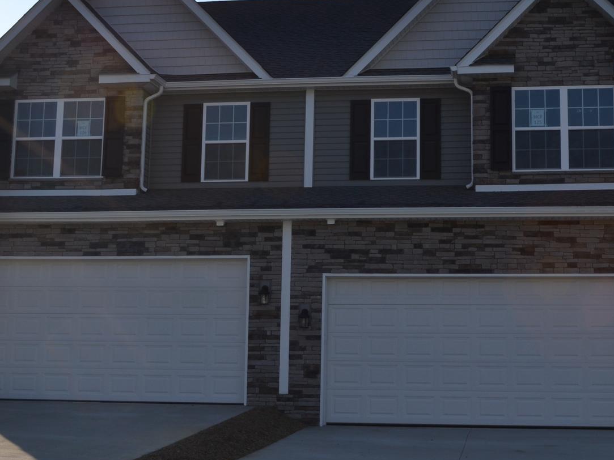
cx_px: 354
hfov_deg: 32.1
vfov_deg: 24.4
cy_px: 183
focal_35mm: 60
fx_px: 1064
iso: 100
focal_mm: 22
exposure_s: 1/200
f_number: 11
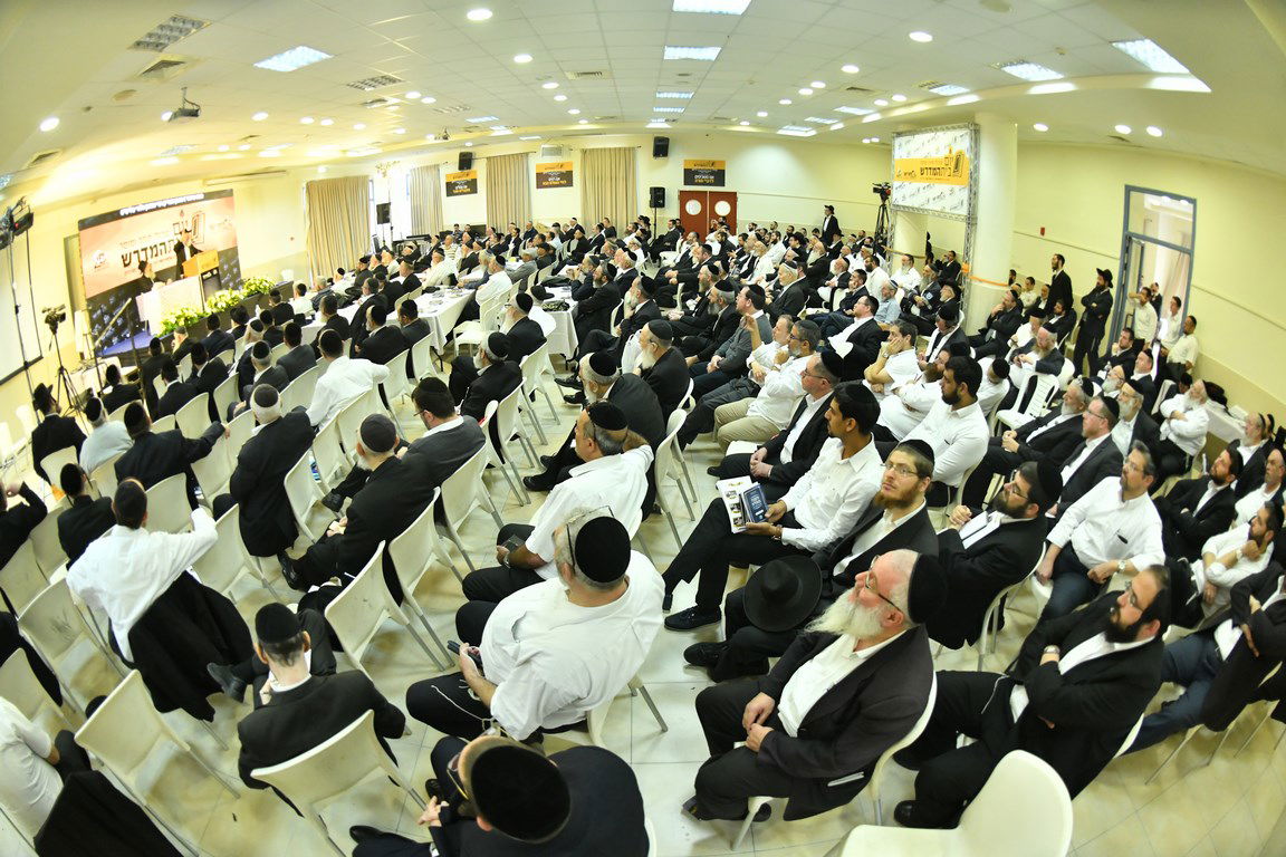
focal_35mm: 16
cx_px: 643
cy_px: 428
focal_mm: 16
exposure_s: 1/160
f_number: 4
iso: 2500
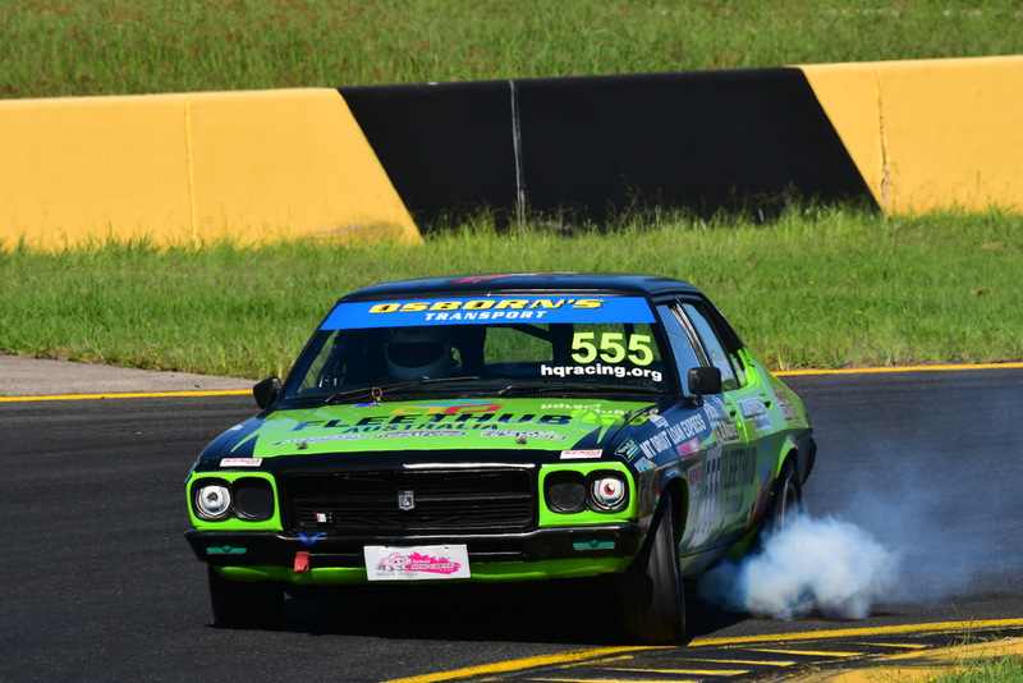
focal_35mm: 585
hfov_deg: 3.5
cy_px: 342
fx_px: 16629
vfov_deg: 2.4
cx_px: 512
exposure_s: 1/640
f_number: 13
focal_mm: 390
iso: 400
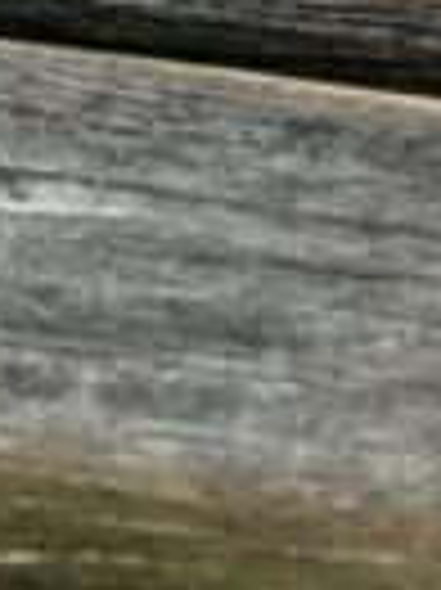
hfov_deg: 2.0
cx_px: 1215
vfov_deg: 2.7
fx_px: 12437
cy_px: -1094
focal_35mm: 731
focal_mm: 15.66
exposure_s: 1/342
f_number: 2.8
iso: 50
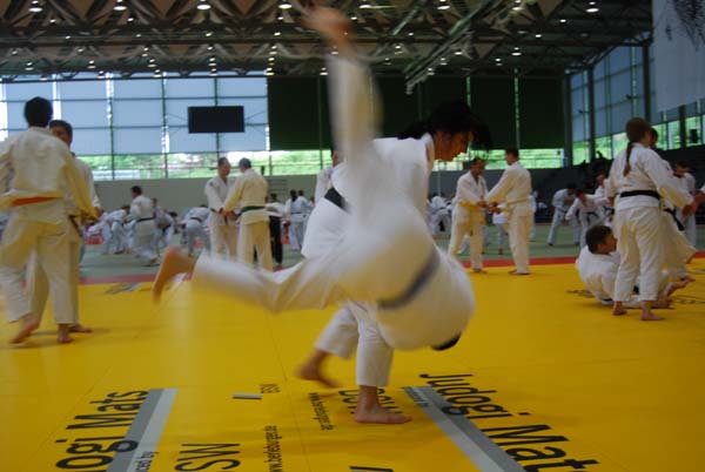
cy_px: 236
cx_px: 352
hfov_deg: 46.3
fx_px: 824
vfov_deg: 32.0
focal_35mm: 42
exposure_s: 1/40
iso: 200
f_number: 4.2
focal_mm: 28
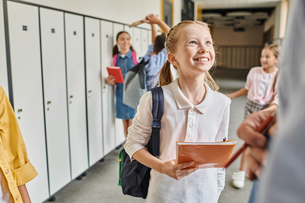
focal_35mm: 35
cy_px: 102
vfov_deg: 37.9
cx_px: 152
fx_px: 297
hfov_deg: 54.4
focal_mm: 35
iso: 250
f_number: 3.5
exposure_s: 1/200
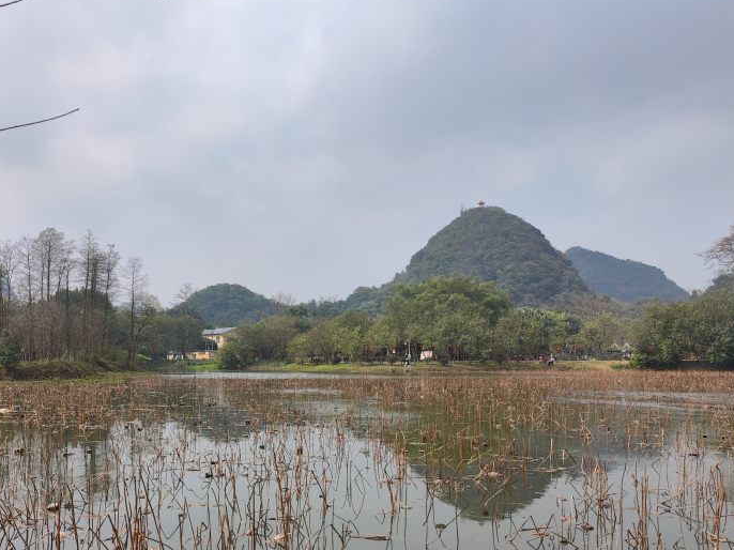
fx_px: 742
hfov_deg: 52.0
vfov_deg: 40.6
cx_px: 270
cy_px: 318
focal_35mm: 35
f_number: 1.9
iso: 50
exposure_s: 1/3065
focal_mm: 6.92
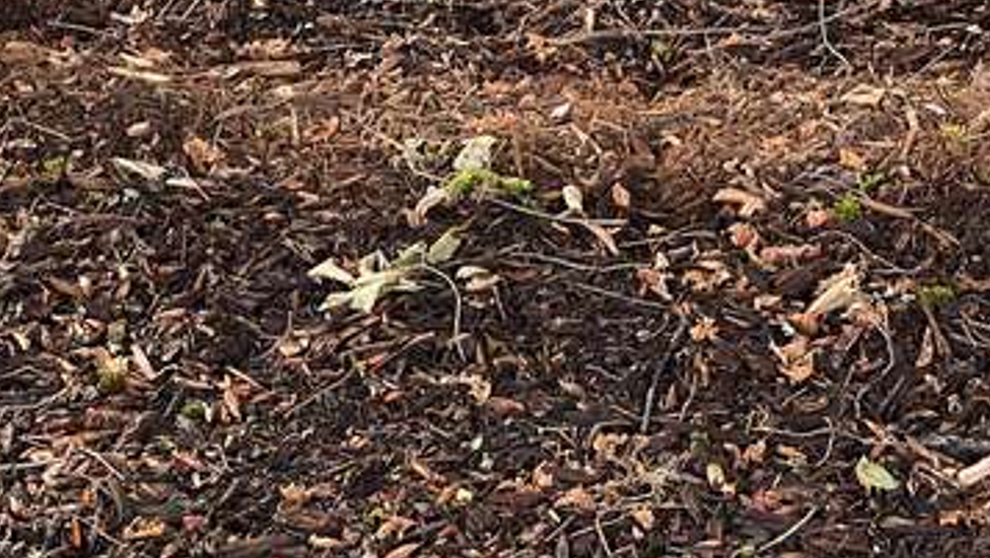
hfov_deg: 16.9
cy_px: -230
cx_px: 427
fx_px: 3335
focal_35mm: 127
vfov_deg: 9.3
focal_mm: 6
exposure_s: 1/99
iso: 125
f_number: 2
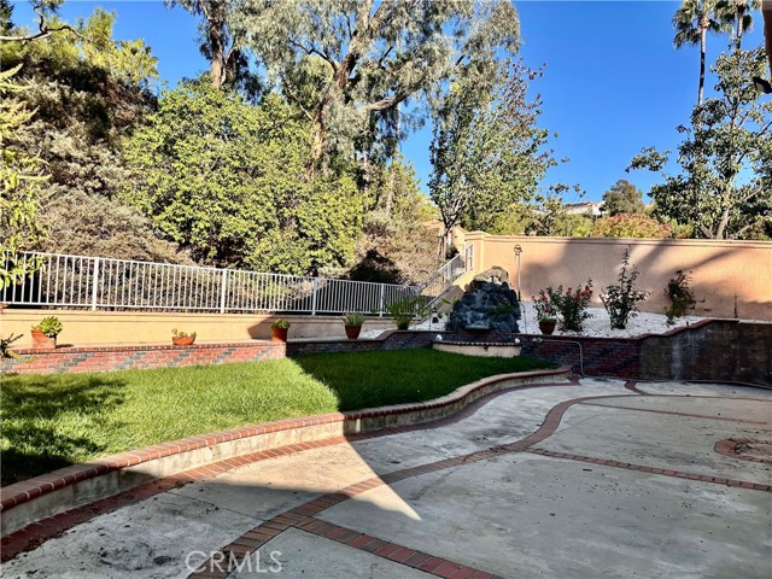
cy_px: 290
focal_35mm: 24
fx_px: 535
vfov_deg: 56.8
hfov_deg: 71.6
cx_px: 386
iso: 80
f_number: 1.78
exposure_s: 1/2353
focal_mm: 6.86
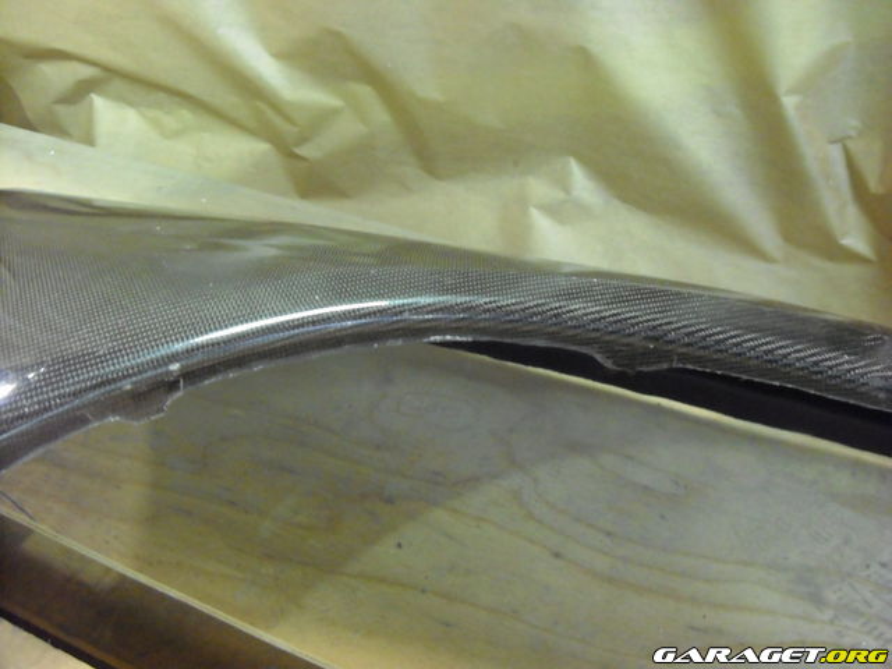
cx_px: 446
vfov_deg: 38.7
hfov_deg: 50.1
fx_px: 953
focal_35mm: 37
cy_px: 334
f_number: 2.7
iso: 800
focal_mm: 6.2
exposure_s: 1/8
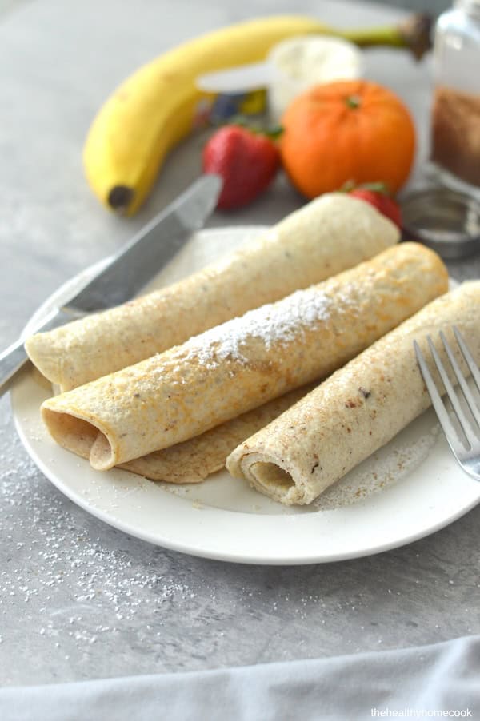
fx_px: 1502
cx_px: 240
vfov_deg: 27.0
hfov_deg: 18.2
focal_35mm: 75
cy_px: 360
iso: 720
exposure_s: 1/500
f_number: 2.8
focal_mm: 50
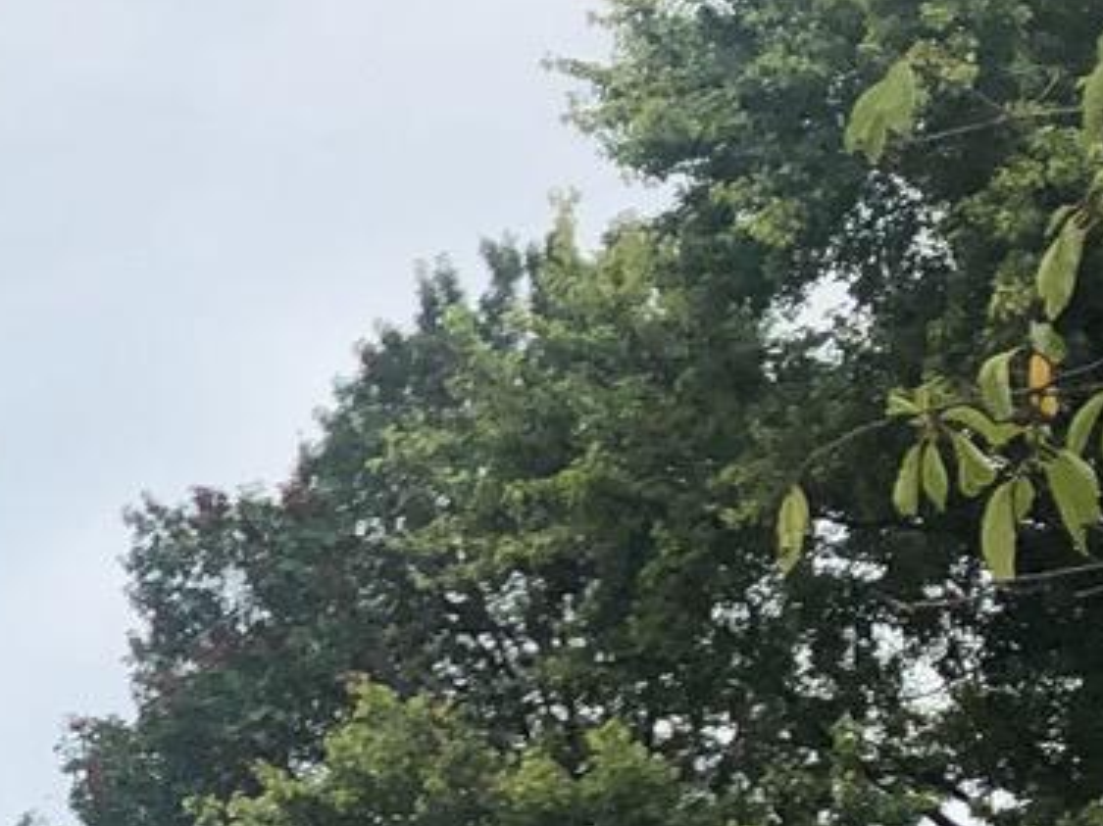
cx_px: -888
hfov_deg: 11.9
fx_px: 4874
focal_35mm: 153
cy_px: 1470
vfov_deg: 9.3
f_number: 1.8
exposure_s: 1/2703
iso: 20
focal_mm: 3.99
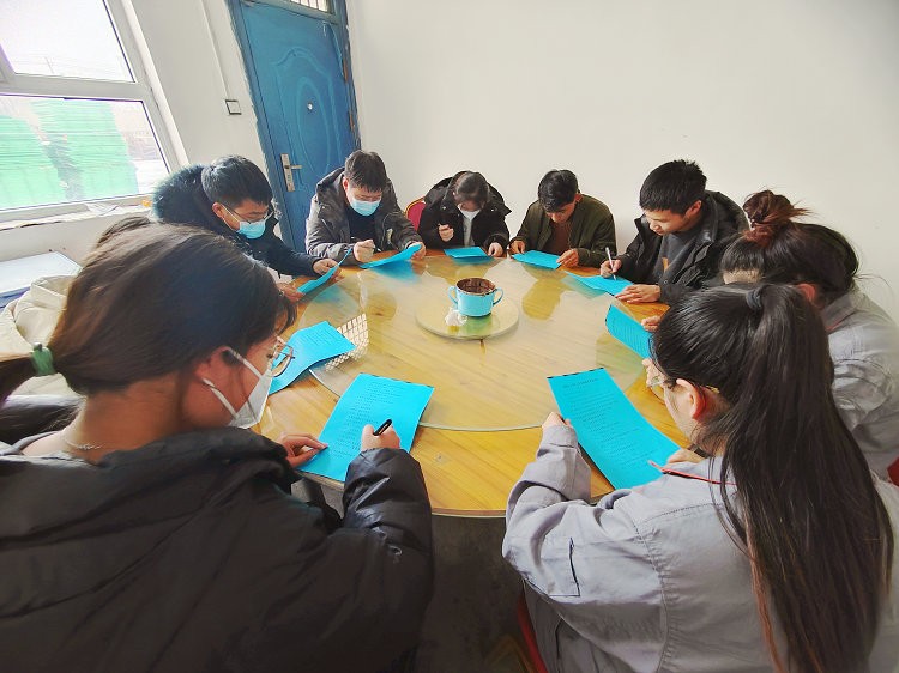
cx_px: 450
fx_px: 363
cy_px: 336
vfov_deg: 85.6
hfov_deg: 102.1
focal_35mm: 14
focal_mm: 2.17
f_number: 2.2
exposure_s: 1/33.3
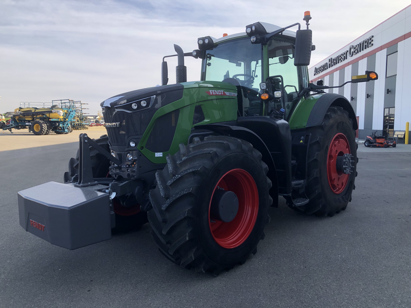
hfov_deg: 63.4
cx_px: 206
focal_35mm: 28
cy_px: 154
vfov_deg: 49.7
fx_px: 332
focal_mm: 3.99
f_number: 1.8
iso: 20
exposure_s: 1/774
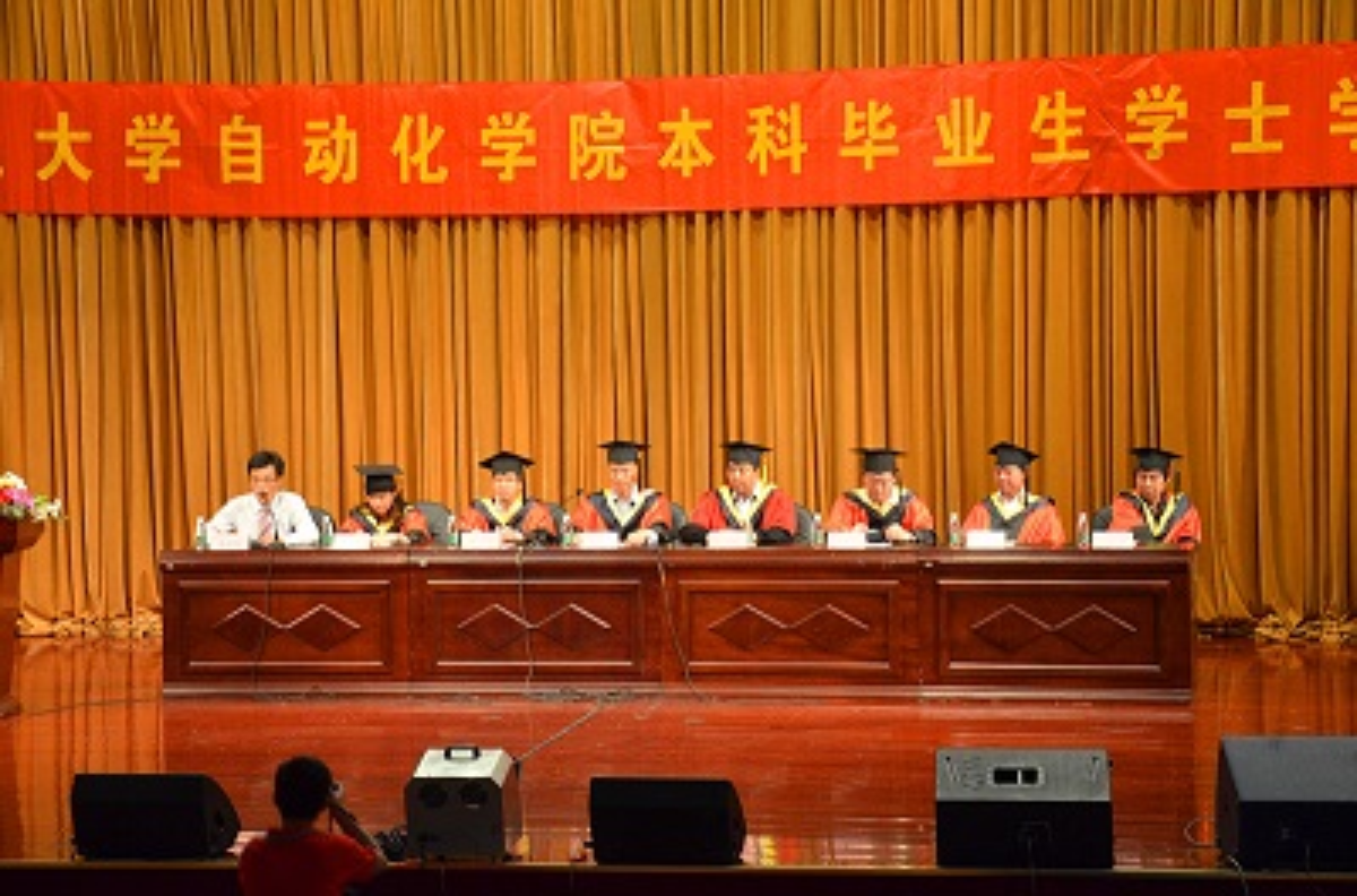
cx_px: 678
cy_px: 448
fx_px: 3495
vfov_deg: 14.6
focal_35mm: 93
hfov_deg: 22.0
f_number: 6.3
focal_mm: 62
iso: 1600
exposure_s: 1/30
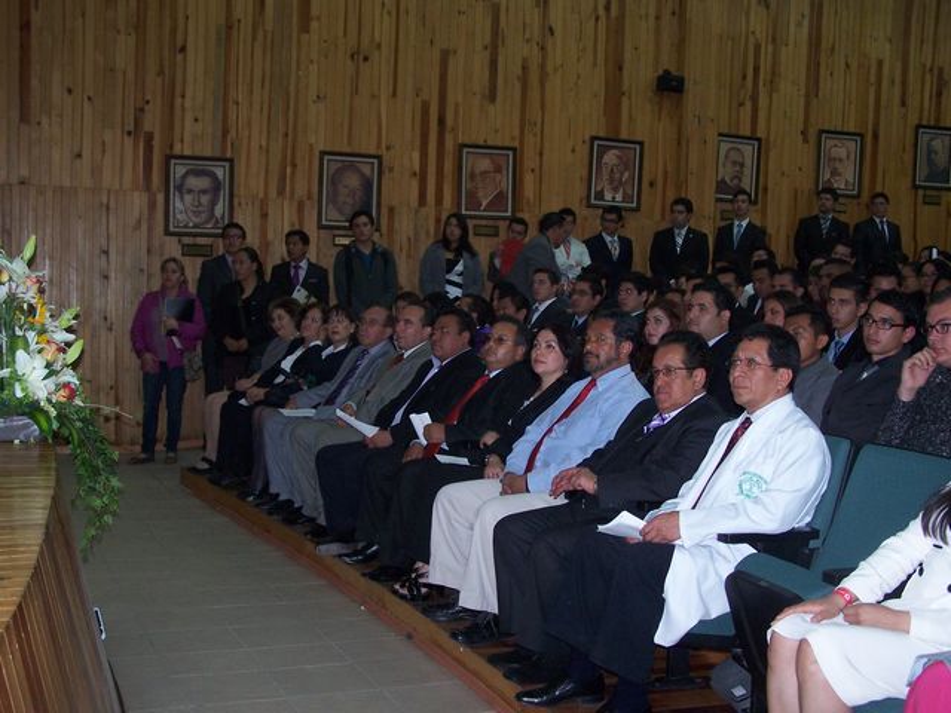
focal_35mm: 48
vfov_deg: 30.3
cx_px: 476
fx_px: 1319
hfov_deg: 39.7
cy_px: 356
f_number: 3
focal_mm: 8
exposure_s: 1/60
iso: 140
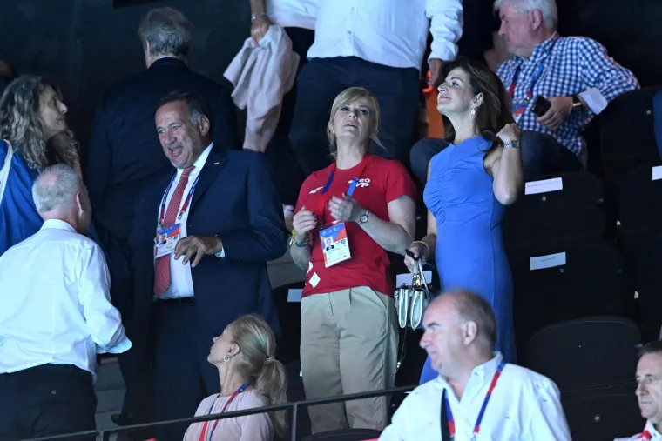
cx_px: 331
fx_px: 7356
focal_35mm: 400
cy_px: 220
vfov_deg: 3.4
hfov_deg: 5.2
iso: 5000
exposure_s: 1/200
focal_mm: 400
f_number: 4
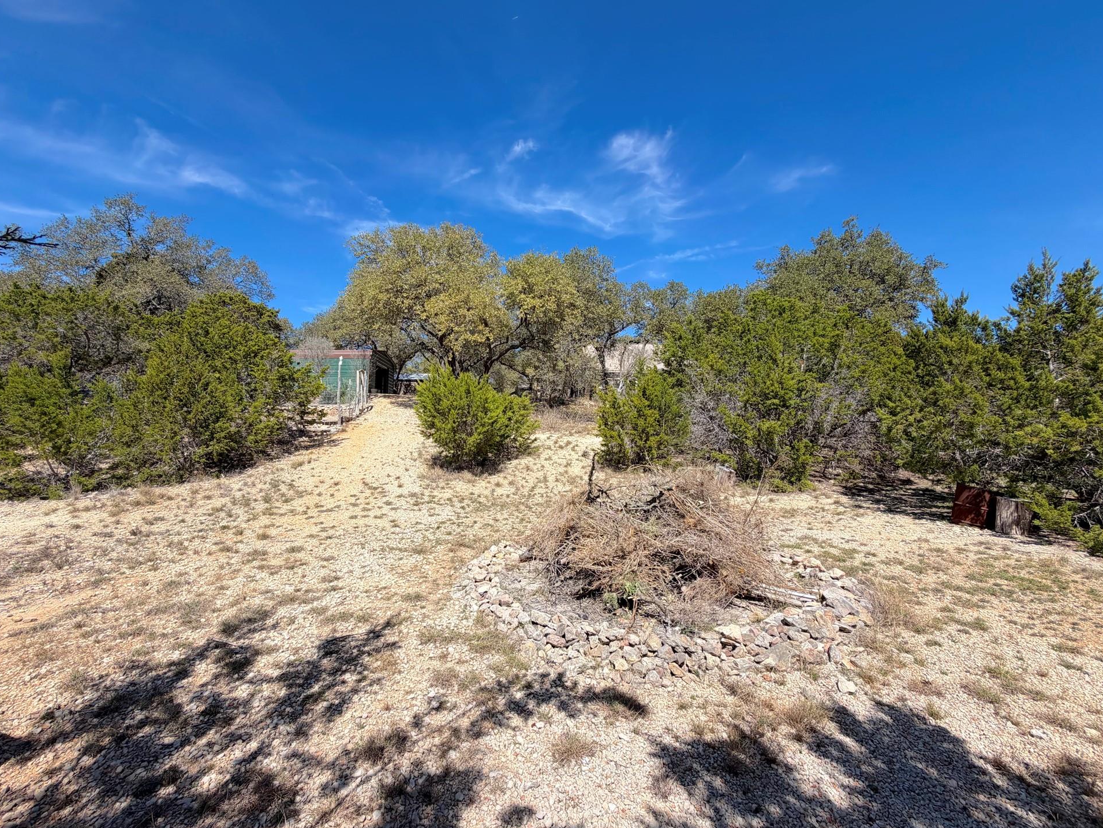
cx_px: 529
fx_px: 478
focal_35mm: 15
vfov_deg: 81.7
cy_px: 397
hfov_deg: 98.1
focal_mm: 2.22
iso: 20
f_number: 2.2
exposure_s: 1/799
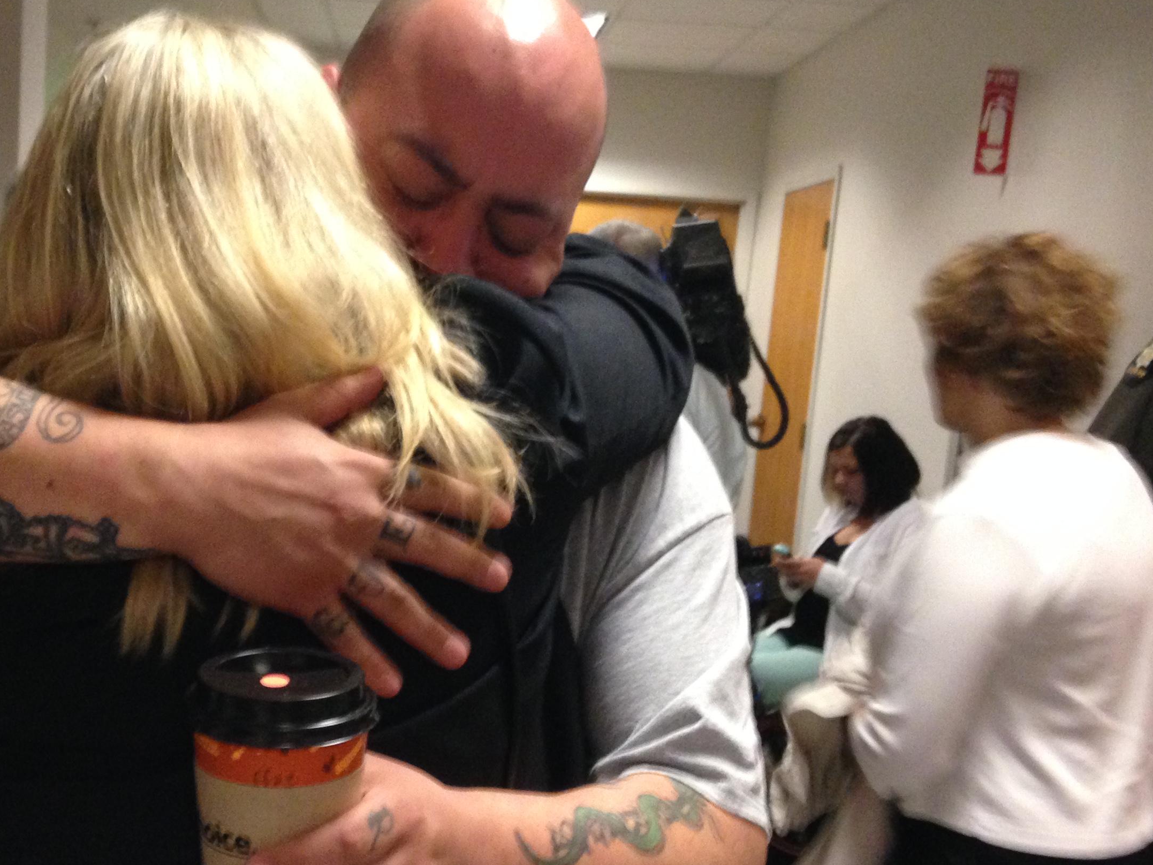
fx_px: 1666
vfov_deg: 29.1
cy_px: 503
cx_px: 392
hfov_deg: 37.8
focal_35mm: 50
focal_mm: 4.12
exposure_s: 1/20
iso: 400
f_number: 2.4
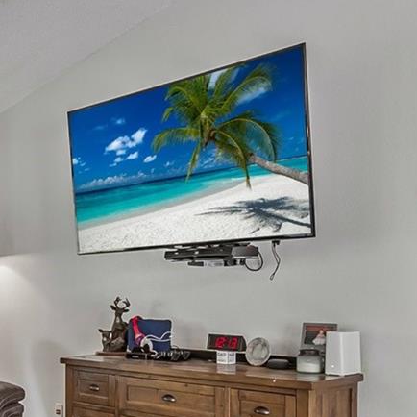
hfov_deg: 34.2
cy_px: 281
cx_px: 46
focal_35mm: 47
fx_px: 641
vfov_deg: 35.7
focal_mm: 10
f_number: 9
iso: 320
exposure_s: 1/10
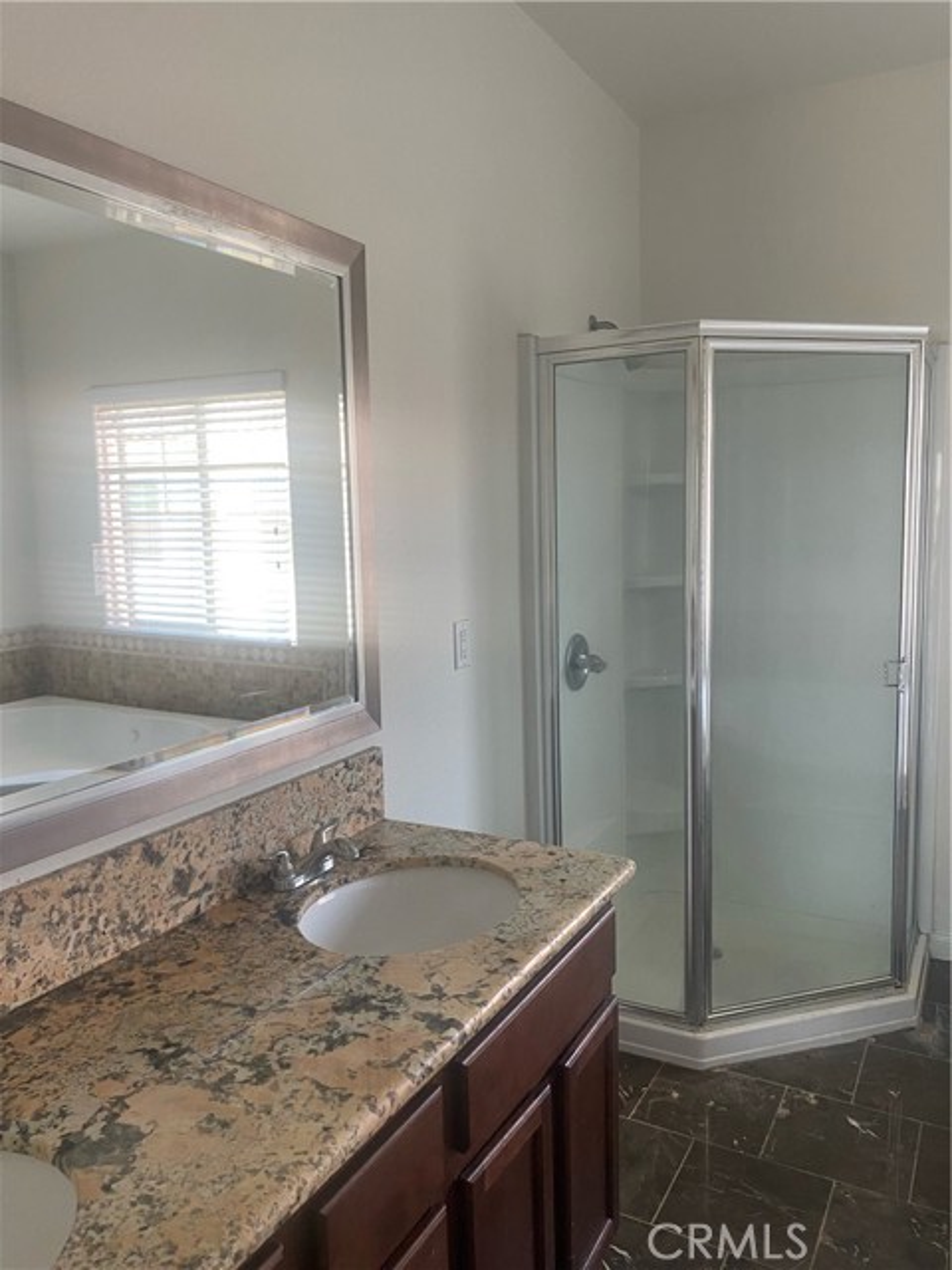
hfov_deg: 53.1
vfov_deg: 67.3
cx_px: 476
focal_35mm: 26
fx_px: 953
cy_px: 635
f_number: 1.8
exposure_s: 1/86
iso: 125
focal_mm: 4.25
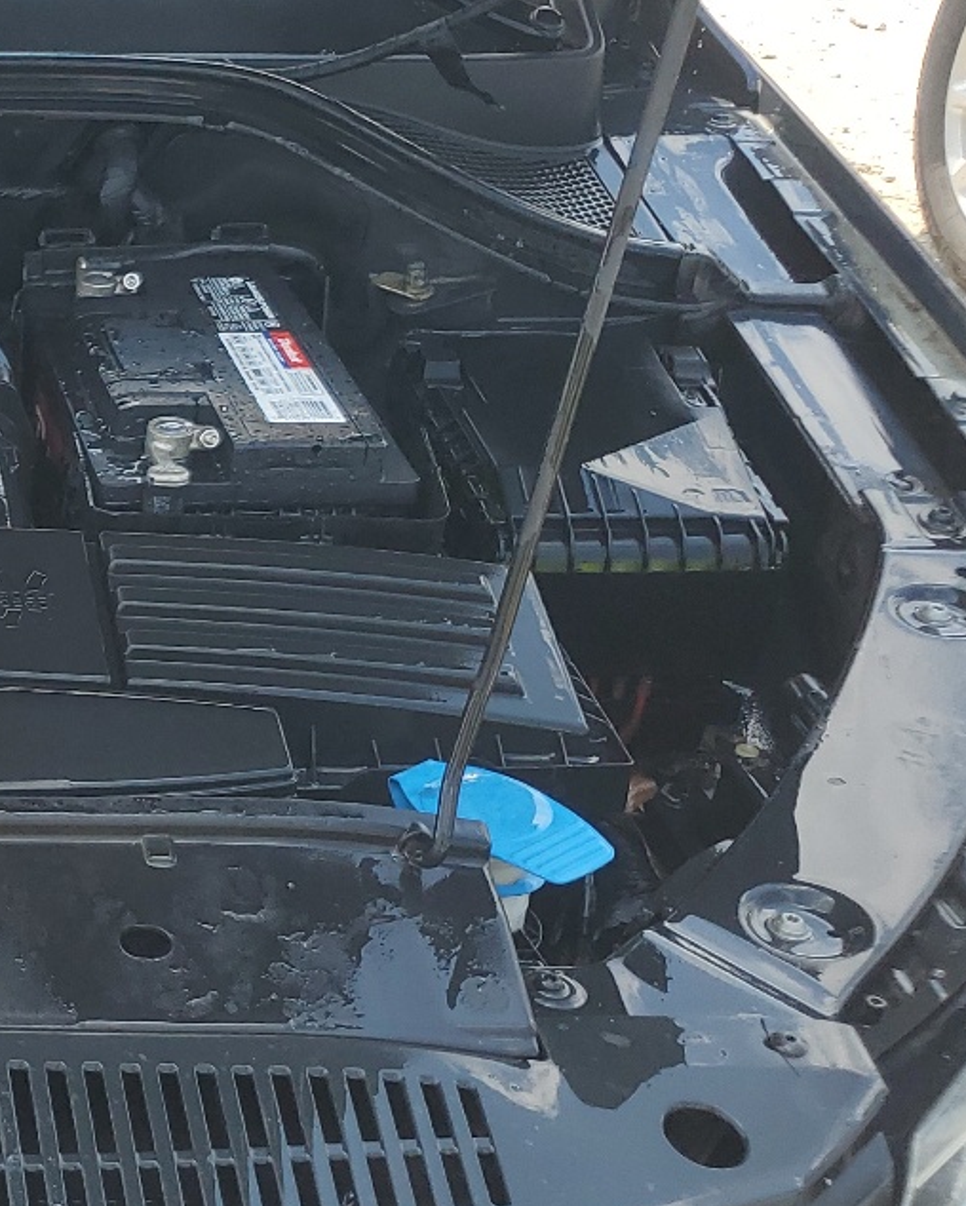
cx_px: -392
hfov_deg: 21.0
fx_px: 2285
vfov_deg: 29.5
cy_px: 681
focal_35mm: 64
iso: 50
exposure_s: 1/1111
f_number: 1.5
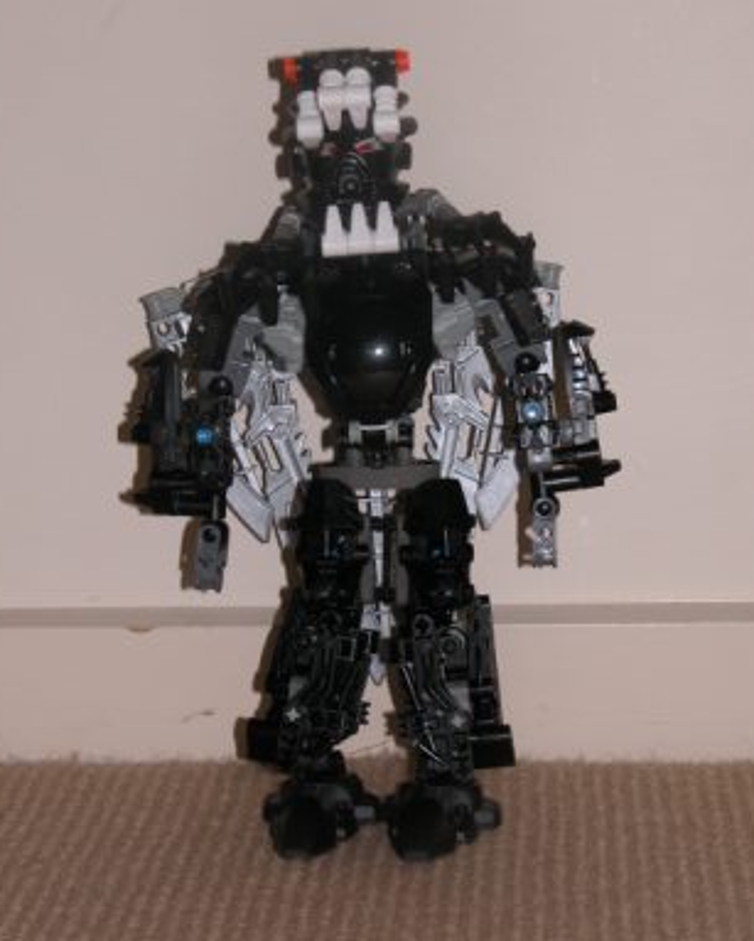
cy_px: 413
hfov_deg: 14.7
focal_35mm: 105
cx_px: 376
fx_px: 2925
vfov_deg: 18.3
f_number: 6.4
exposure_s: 1/125
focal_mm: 23.7
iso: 100
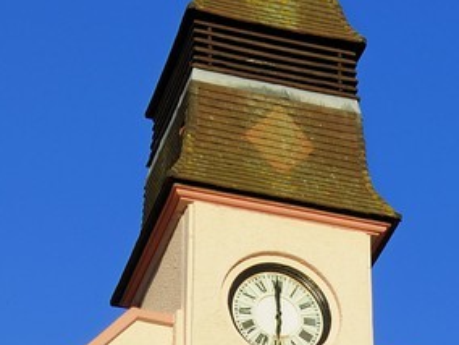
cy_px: 1059
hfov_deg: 10.1
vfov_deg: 6.8
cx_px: 323
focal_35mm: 195
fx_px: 2586
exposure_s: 1/200
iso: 200
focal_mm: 36
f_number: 10
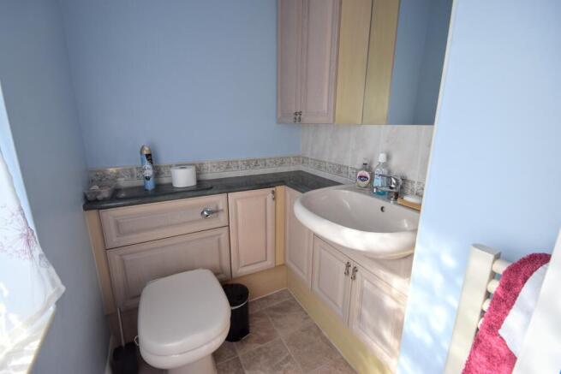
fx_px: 234
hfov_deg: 100.4
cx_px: 280
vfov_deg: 77.4
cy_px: 187
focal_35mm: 15
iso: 400
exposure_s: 1/250
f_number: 8
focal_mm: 10
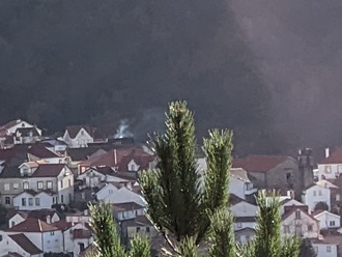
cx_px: -213
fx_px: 2096
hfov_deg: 9.0
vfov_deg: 7.0
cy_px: 211
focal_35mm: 212
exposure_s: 1/5882
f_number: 1.8
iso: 51
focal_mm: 4.44
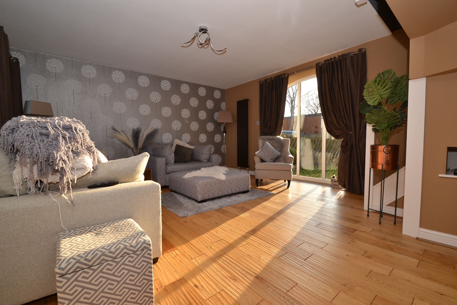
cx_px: 228
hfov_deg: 100.4
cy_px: 152
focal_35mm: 15
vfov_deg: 77.3
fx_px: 190
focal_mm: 10
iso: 220
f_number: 5.6
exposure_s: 1/125
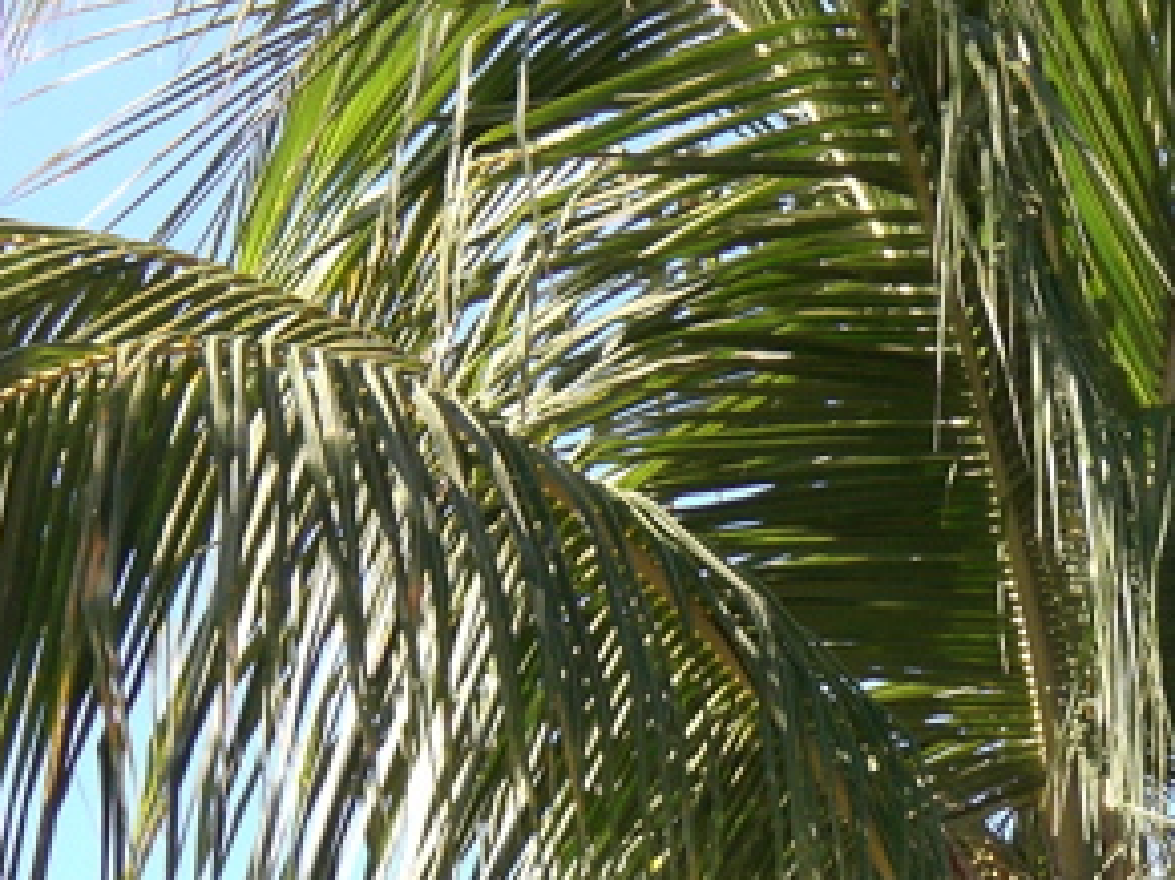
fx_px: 8516
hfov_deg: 7.8
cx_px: 1240
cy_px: 916
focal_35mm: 251
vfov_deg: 5.9
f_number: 5.9
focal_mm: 18.9
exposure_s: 1/200
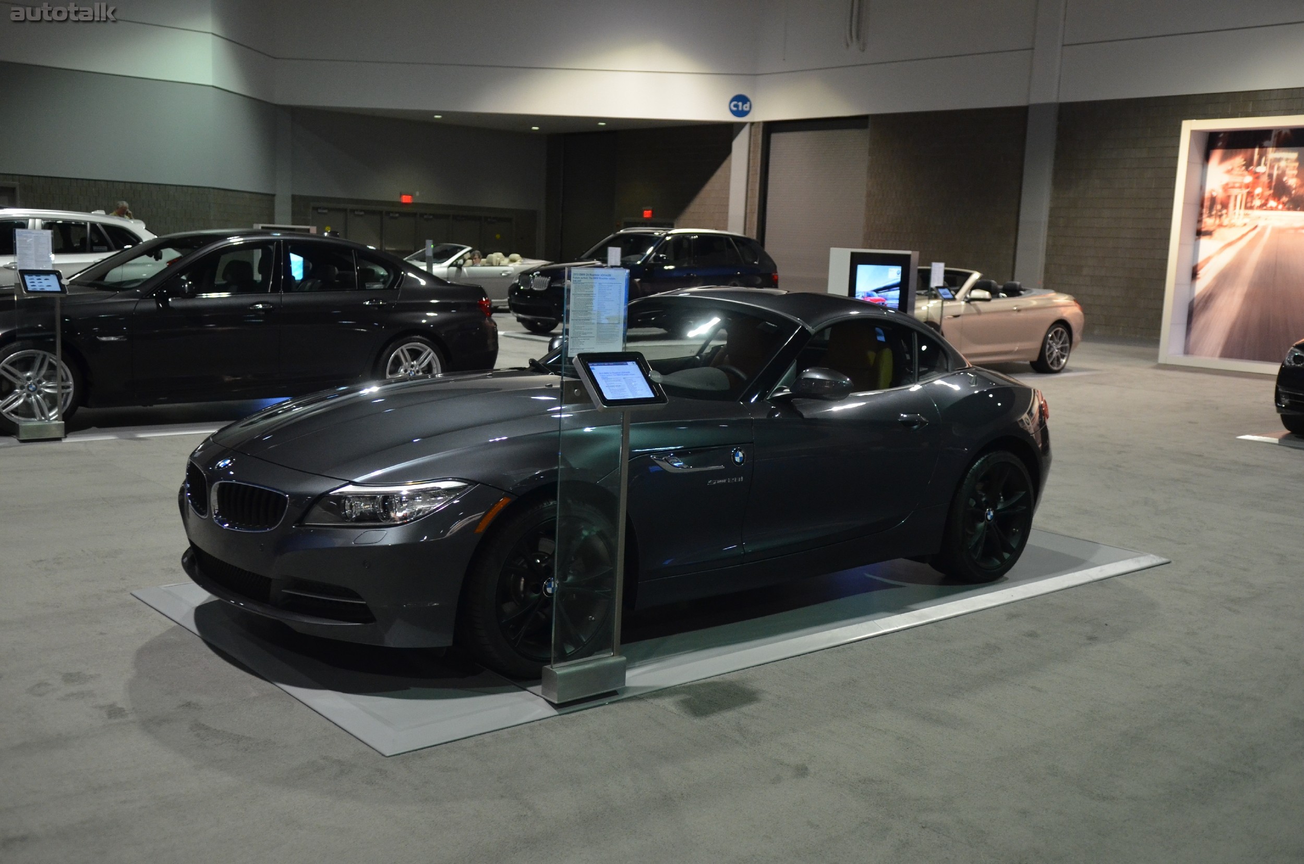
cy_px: 432
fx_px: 1301
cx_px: 652
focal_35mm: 36
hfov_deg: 53.2
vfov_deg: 36.7
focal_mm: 24
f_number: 2.8
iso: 1600
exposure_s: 1/50
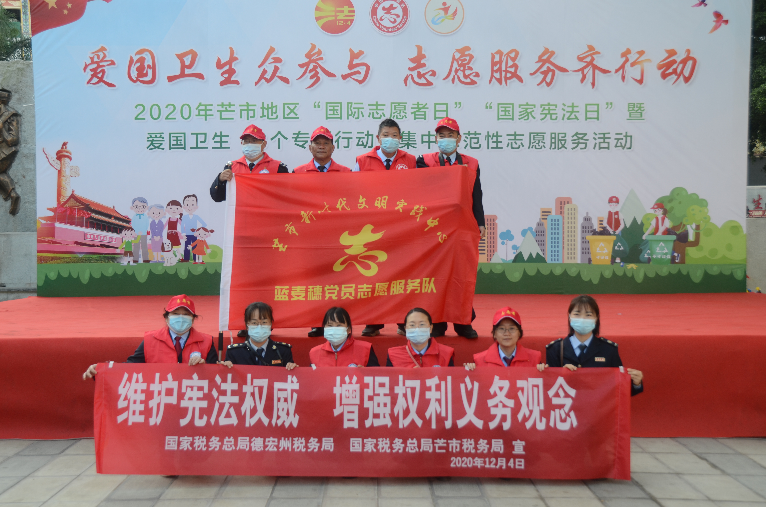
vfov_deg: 28.8
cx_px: 383
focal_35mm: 46
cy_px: 254
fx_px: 987
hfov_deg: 42.4
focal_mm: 31
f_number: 5.6
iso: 200
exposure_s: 1/125
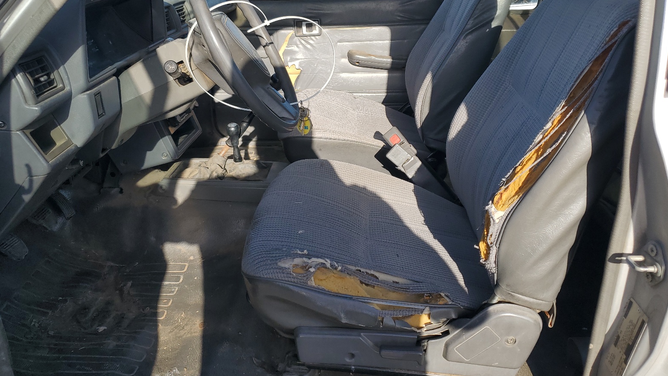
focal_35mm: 29
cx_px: 341
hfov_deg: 66.1
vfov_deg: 40.0
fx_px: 514
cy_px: 153
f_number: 1.5
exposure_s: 1/1429
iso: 50
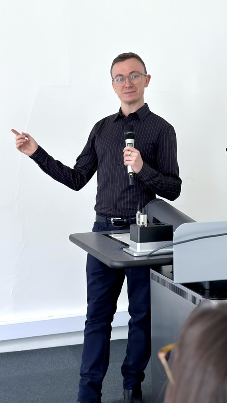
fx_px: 567
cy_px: 203
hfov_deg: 22.6
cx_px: 127
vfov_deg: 39.2
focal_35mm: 53
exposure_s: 1/60
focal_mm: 6.86
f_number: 1.78
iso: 250
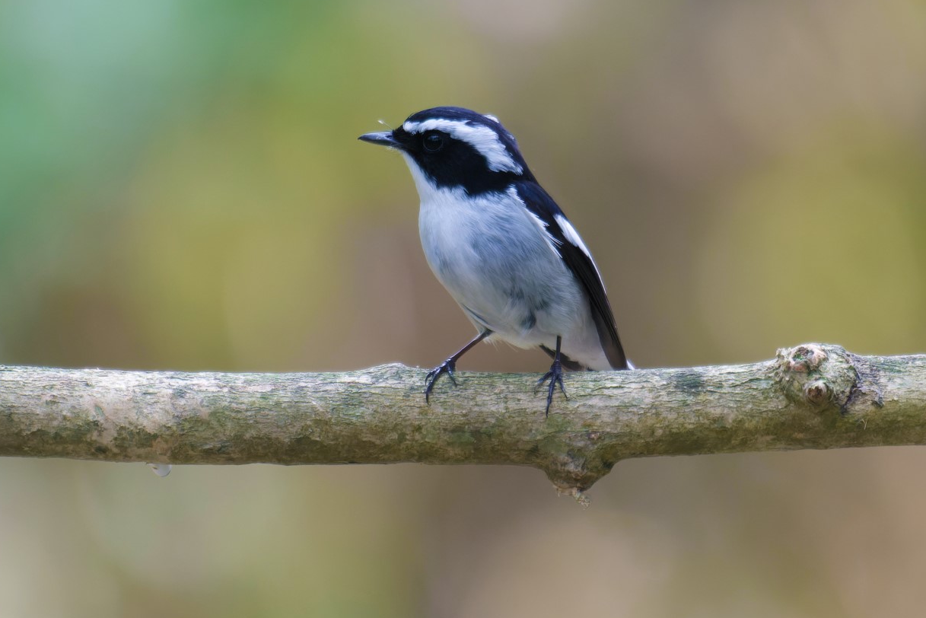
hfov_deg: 2.1
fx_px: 25675
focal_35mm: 998
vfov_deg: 1.4
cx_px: 460
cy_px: 319
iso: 1600
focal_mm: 500
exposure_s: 1/500
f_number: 5.6
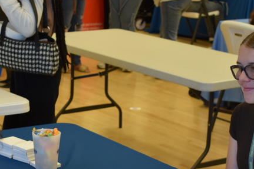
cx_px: 103
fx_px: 755
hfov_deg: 19.1
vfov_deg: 12.6
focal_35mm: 107
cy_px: 186
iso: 640
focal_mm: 30
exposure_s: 1/60
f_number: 4.2
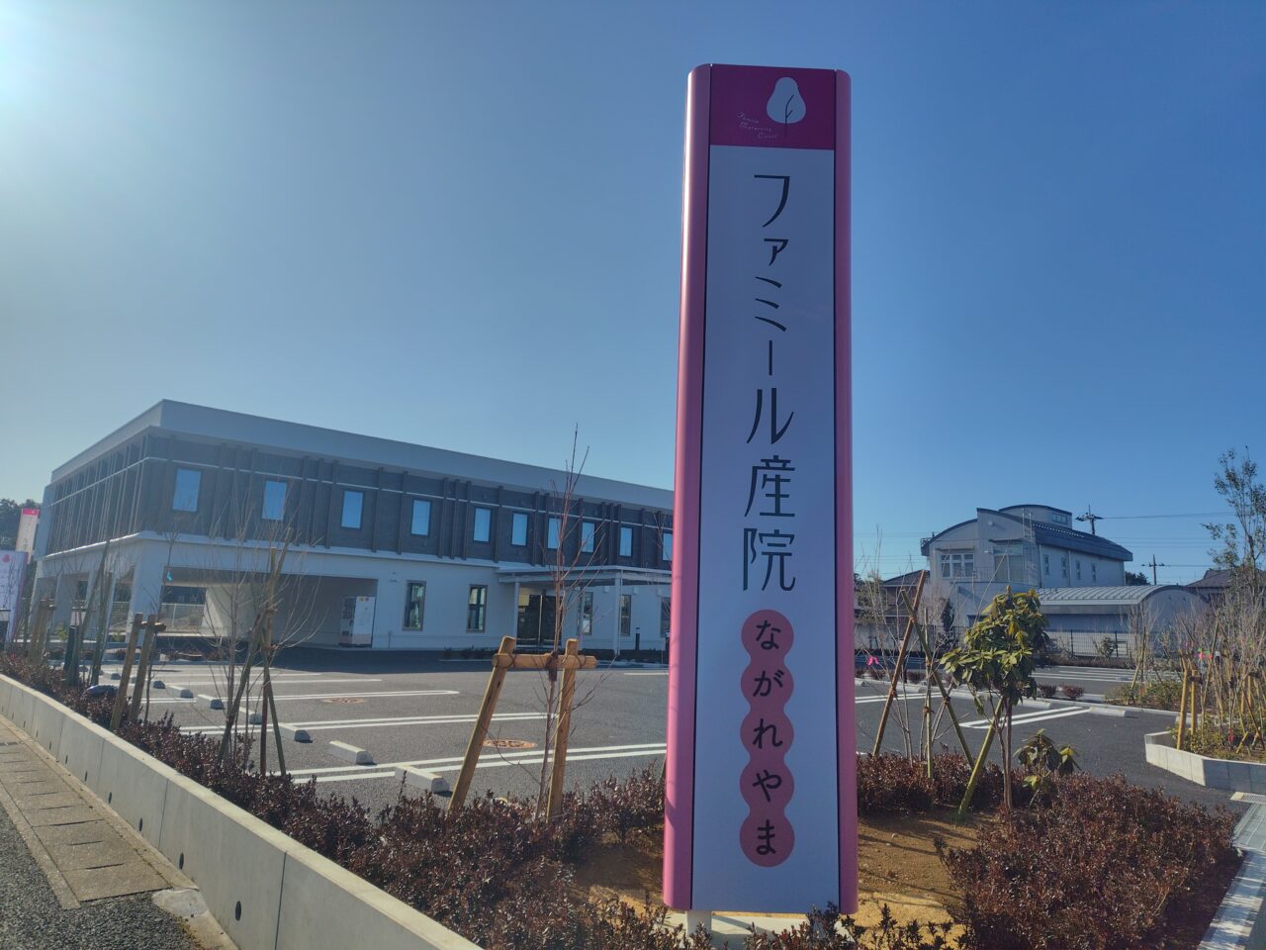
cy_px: 475
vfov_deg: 58.9
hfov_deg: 73.9
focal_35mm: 23
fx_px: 841
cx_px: 633
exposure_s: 1/5624
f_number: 1.9
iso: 50
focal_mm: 5.6
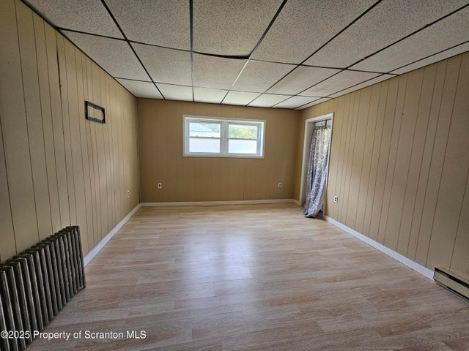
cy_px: 176
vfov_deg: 89.9
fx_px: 176
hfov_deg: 106.2
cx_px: 234
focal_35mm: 13
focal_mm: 2.2
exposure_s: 1/60
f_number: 2.2
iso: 125
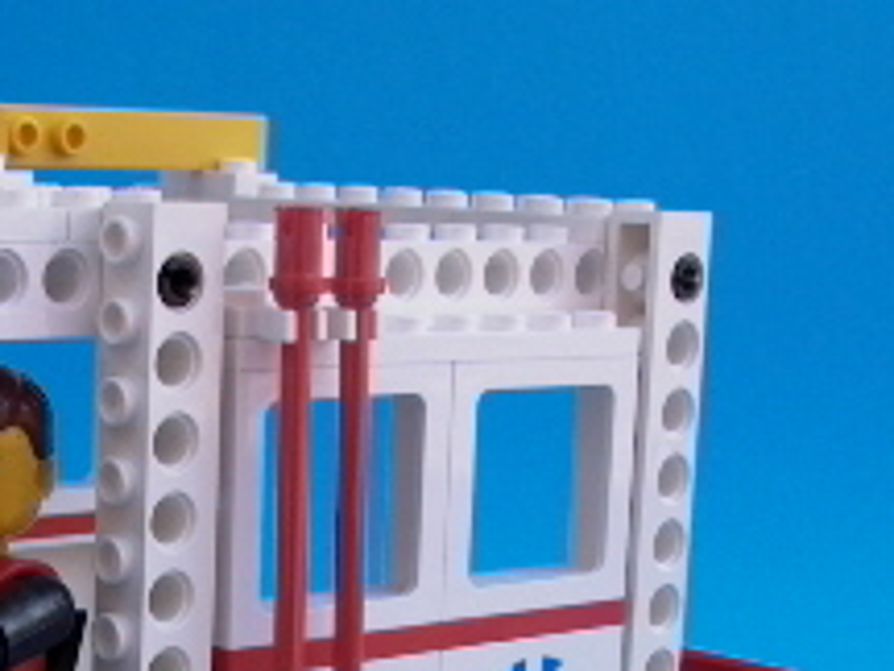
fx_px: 2531
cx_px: 91
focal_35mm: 98
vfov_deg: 14.6
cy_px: 808
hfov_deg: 19.7
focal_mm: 7.13
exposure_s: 1/356
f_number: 4.03
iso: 100
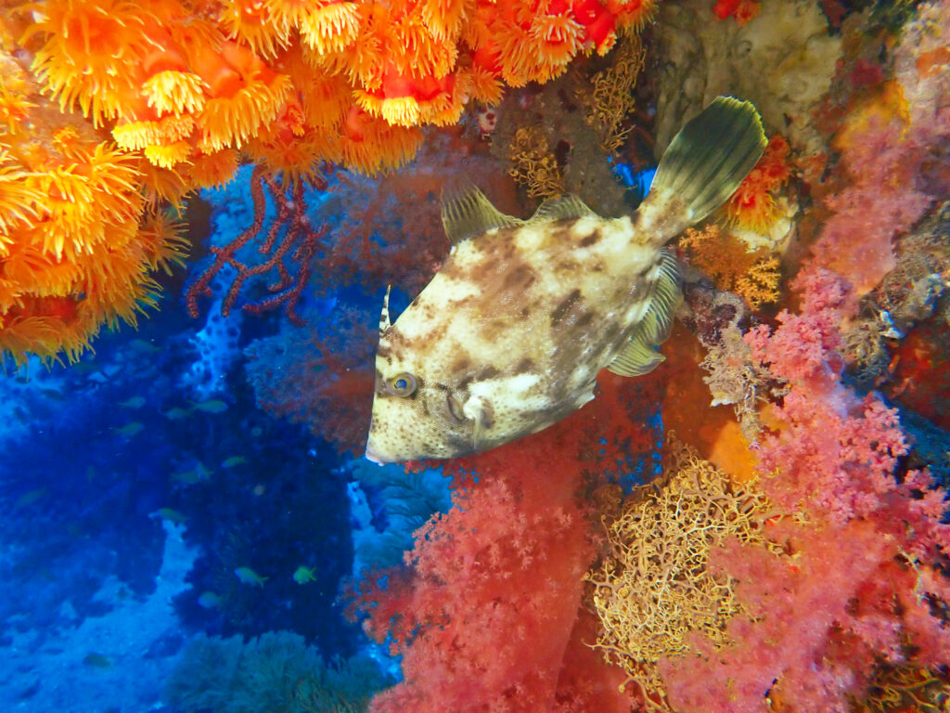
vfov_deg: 54.9
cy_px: 356
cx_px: 475
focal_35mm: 25
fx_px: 686
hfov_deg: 69.4
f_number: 2.8
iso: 400
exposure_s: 1/60
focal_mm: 4.5
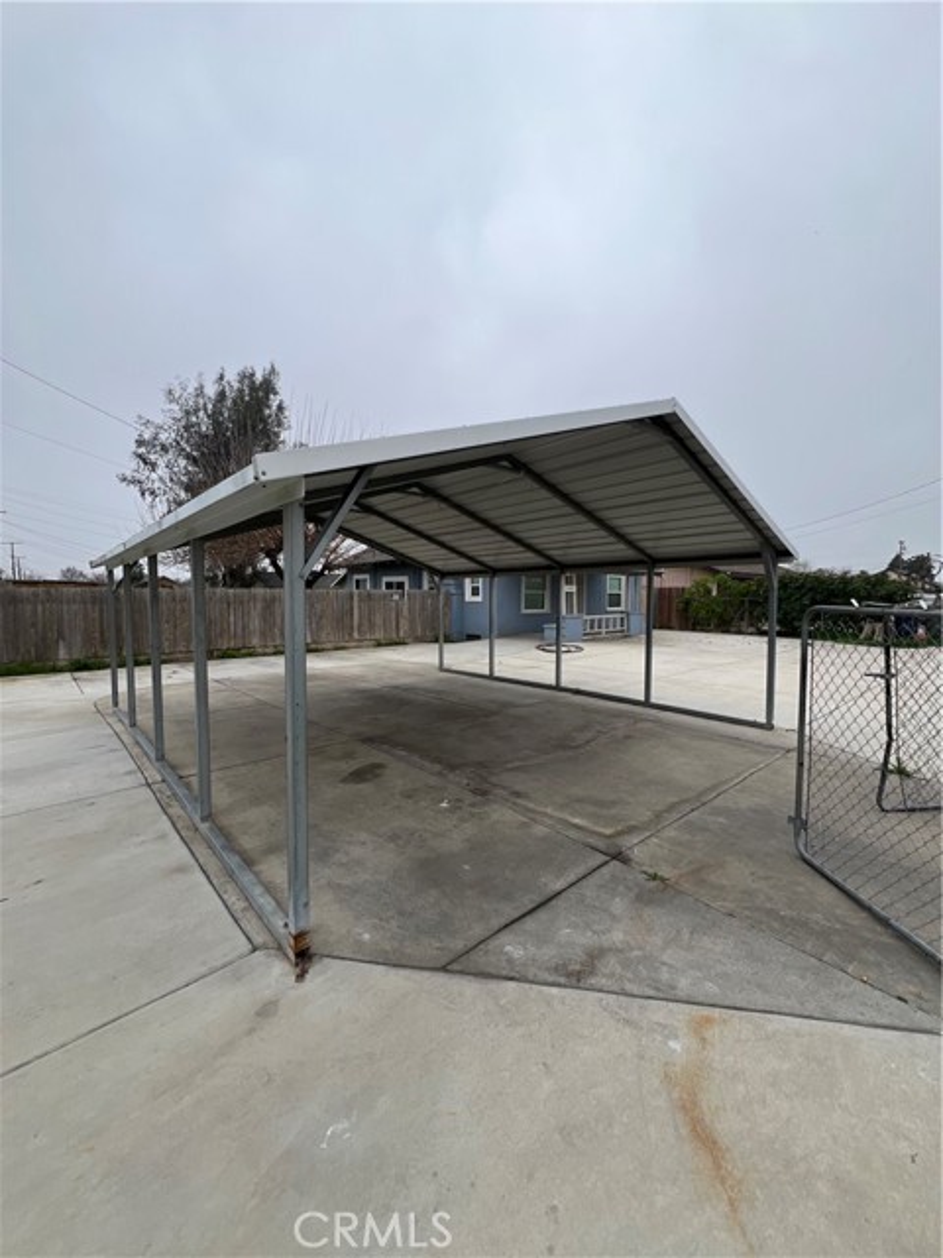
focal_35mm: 13
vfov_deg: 106.2
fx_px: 472
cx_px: 472
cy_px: 629
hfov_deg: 89.9
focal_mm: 1.57
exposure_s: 1/528
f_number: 1.8
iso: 32
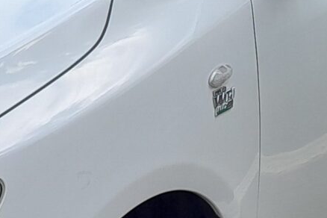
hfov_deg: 12.6
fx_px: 1435
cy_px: 170
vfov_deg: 8.7
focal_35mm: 158
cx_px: -110
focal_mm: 3.98
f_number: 1.8
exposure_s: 1/201
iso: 40
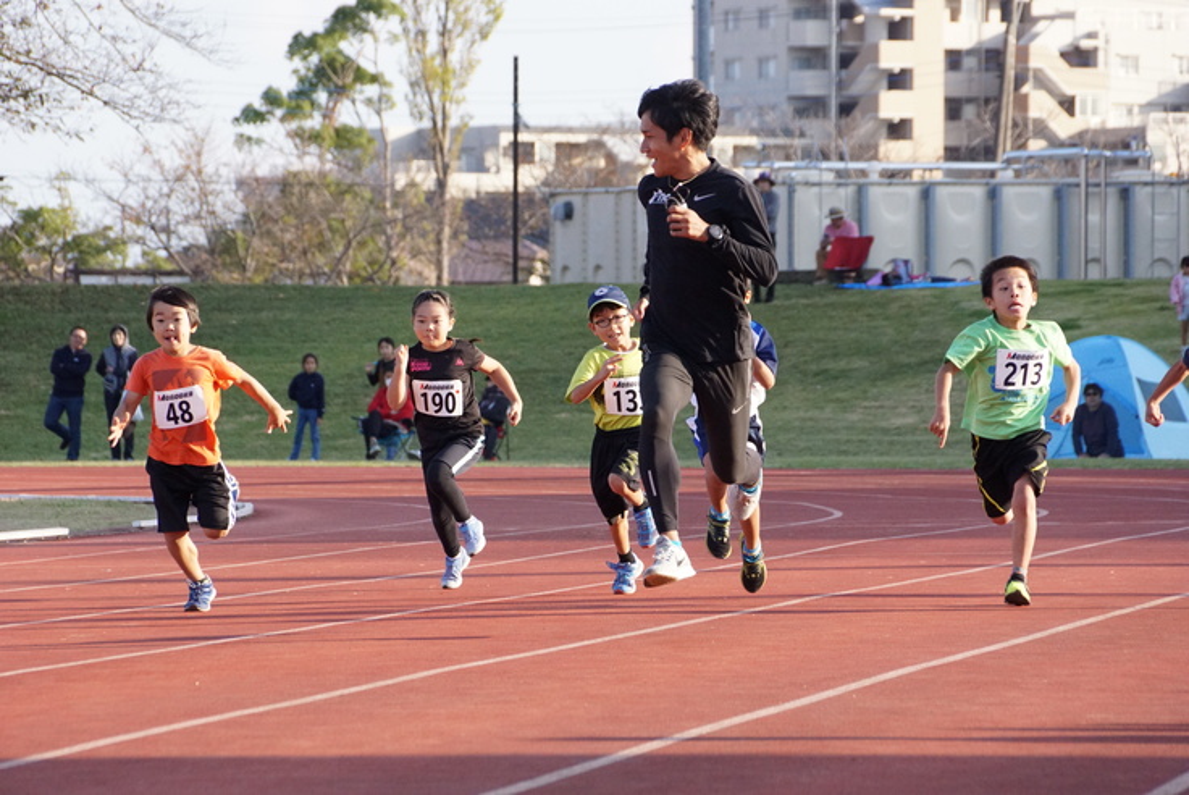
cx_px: 594
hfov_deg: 6.9
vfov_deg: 4.6
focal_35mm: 300
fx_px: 9916
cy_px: 398
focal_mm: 200
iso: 1600
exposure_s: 1/800
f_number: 9
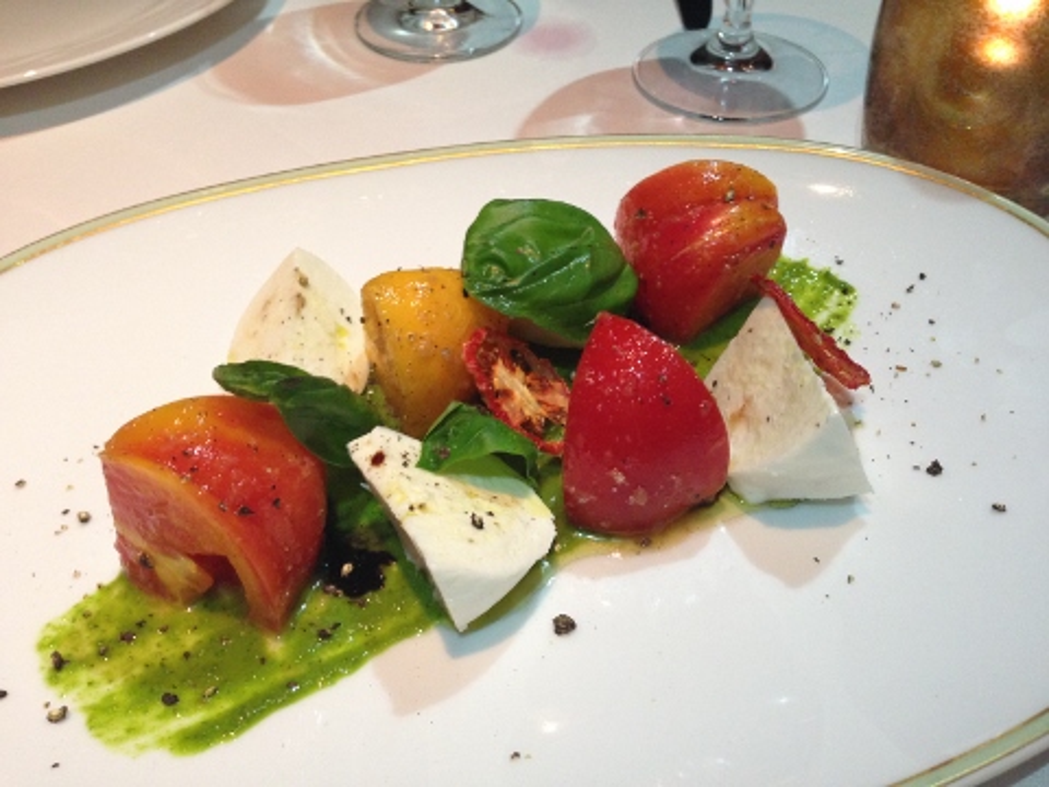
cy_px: 394
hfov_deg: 55.4
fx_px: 1000
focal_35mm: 33
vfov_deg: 42.9
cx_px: 524
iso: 200
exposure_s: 1/20
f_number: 2.4
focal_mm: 4.12
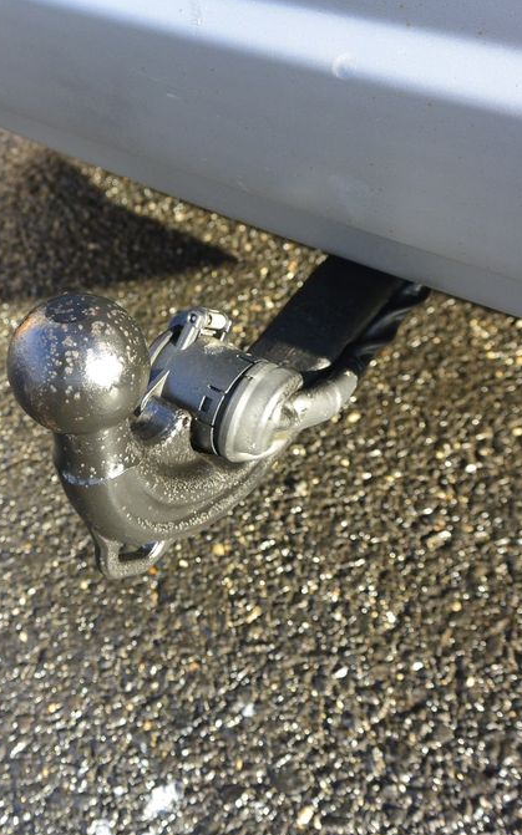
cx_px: 187
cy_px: 422
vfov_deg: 47.2
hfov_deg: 30.4
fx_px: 957
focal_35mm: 42
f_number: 4
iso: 160
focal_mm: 10
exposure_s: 1/200
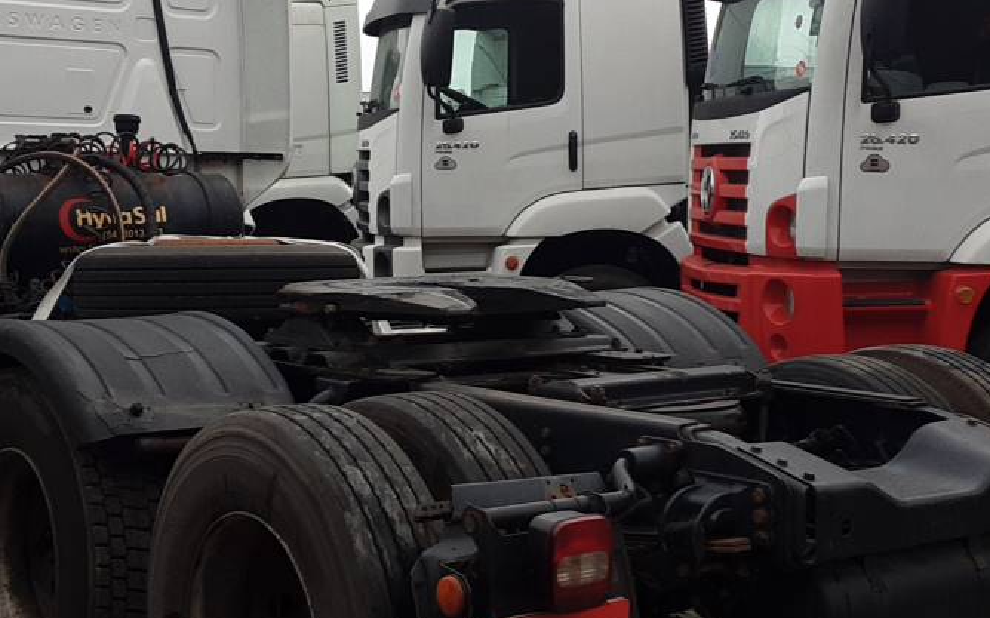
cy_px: 219
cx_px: 439
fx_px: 1726
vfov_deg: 20.2
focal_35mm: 64
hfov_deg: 32.0
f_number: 1.9
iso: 40
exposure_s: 1/192
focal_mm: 2.9
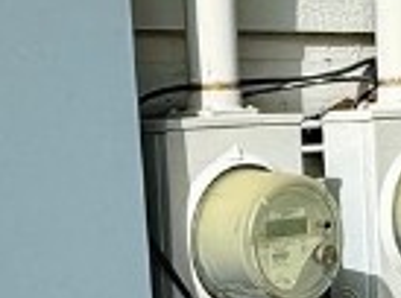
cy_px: 158
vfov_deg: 14.0
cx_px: 179
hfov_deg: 18.8
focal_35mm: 105
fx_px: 1213
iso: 50
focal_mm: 2.22
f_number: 2.2
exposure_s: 1/2024
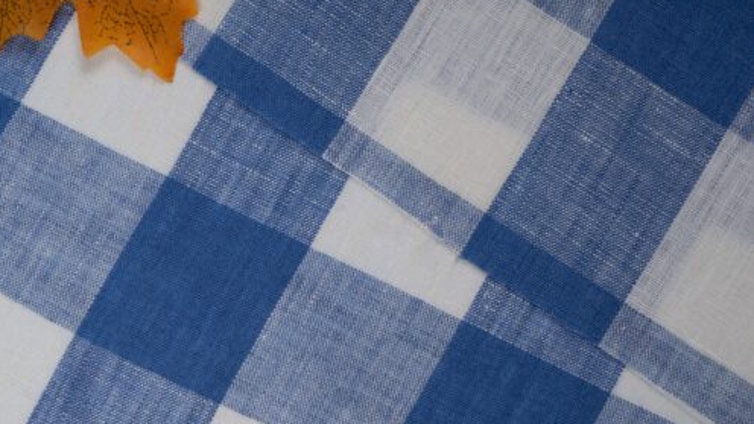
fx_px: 1479
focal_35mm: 74
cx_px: 375
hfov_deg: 28.6
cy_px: 216
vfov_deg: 16.3
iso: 50
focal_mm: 70
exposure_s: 1/125
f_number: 13
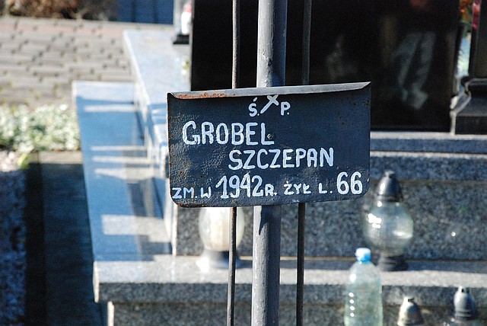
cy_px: 163
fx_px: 2133
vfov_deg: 8.7
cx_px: 244
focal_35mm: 158
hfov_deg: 13.0
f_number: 8
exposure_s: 1/1000
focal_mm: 105
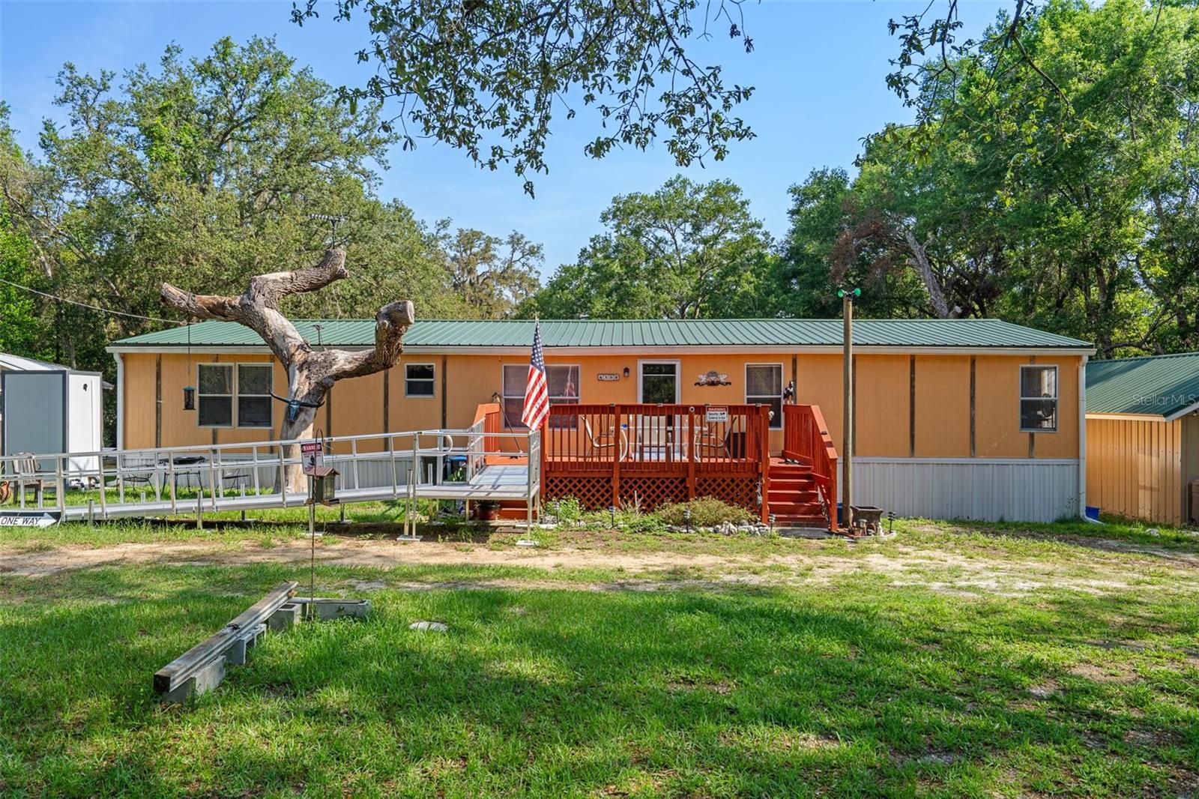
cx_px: 600
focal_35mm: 24
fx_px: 799
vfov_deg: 53.1
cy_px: 400
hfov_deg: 73.8
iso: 320
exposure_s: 1/50
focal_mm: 24
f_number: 9
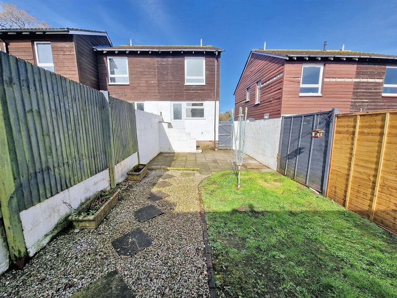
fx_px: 149
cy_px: 149
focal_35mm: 13
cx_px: 198
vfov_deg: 89.9
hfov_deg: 106.2
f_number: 2.2
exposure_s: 1/1692
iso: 50
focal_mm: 2.2
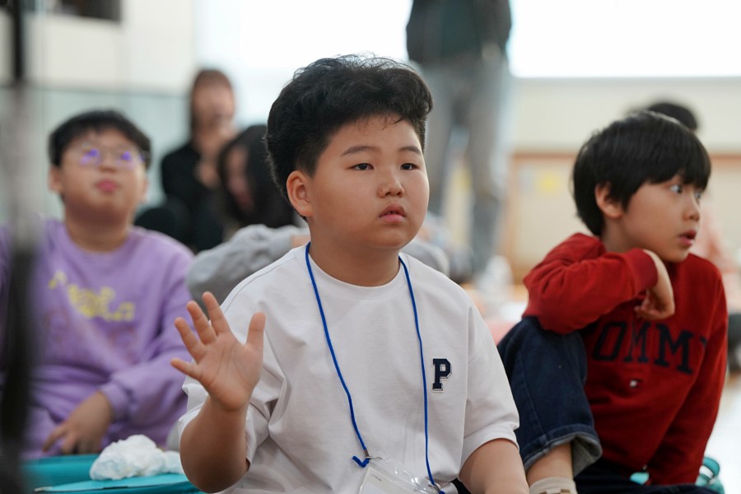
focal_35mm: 153
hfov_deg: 13.4
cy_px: 247
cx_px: 370
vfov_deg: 9.0
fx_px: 3149
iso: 1250
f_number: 4
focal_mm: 153
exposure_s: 1/160
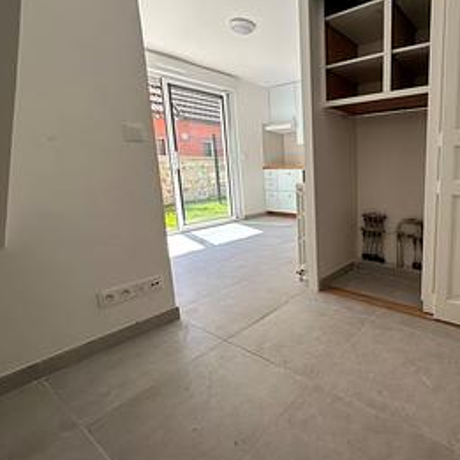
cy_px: 215
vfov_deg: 77.6
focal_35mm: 19
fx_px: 286
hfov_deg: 72.1
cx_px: 347
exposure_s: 1/208
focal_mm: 2.22
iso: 40
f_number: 2.2
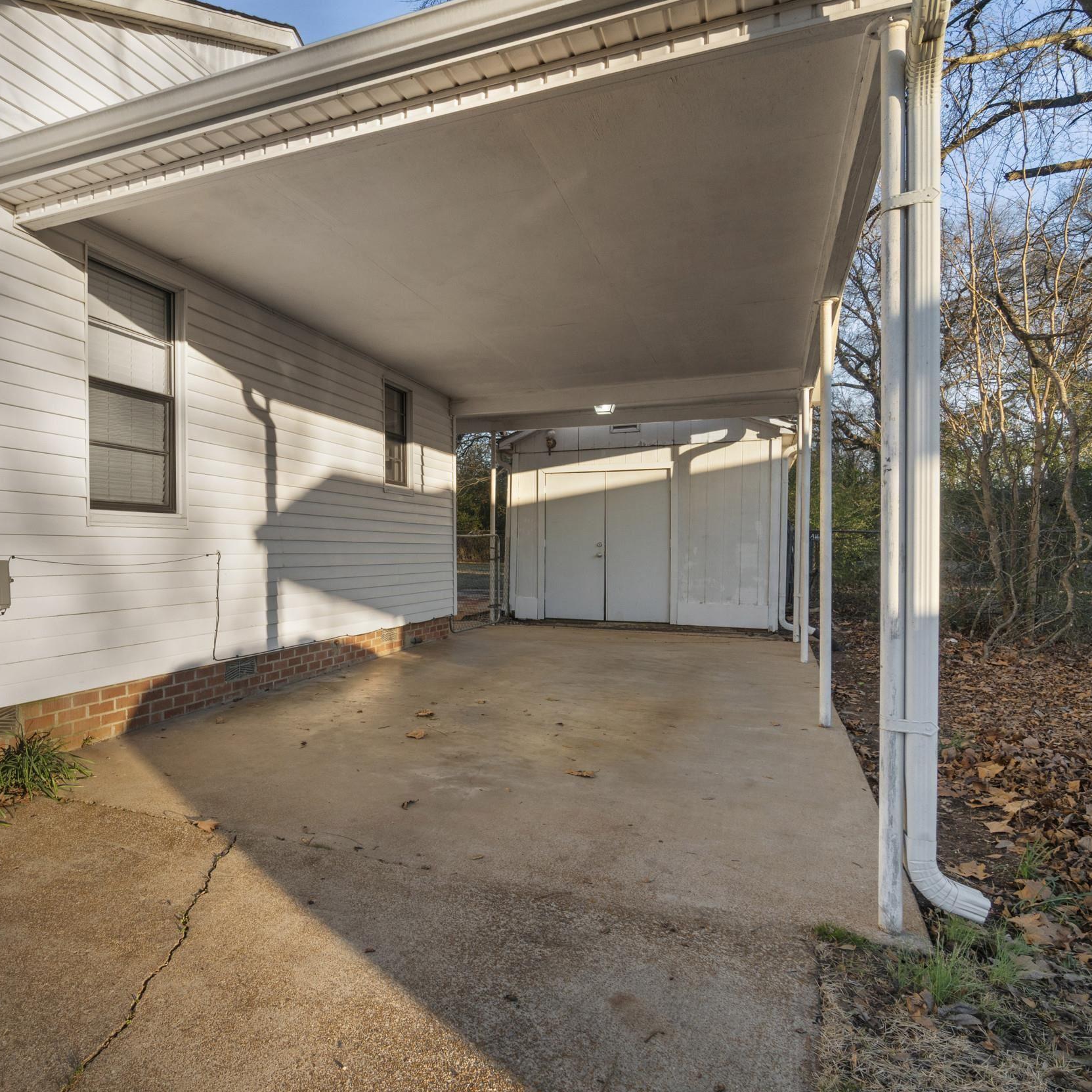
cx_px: 374
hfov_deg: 65.7
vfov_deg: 67.3
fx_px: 821
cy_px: 546
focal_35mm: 23
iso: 250
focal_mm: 12
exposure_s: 1/160
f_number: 9
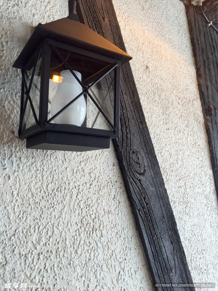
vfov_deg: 61.7
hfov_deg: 48.2
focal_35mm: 29
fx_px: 244
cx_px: 109
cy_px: 146
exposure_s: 1/50
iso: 40
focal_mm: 4.15
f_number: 2.2
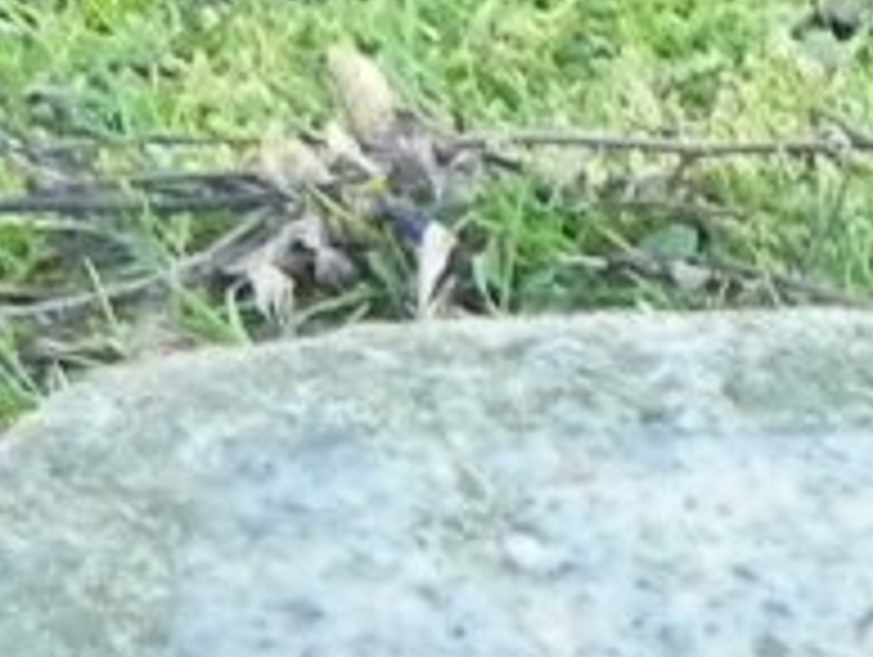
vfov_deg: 5.3
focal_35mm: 255
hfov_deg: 6.5
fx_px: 6439
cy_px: 2351
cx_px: 3244
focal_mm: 5.9
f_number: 2.8
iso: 160
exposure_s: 1/30
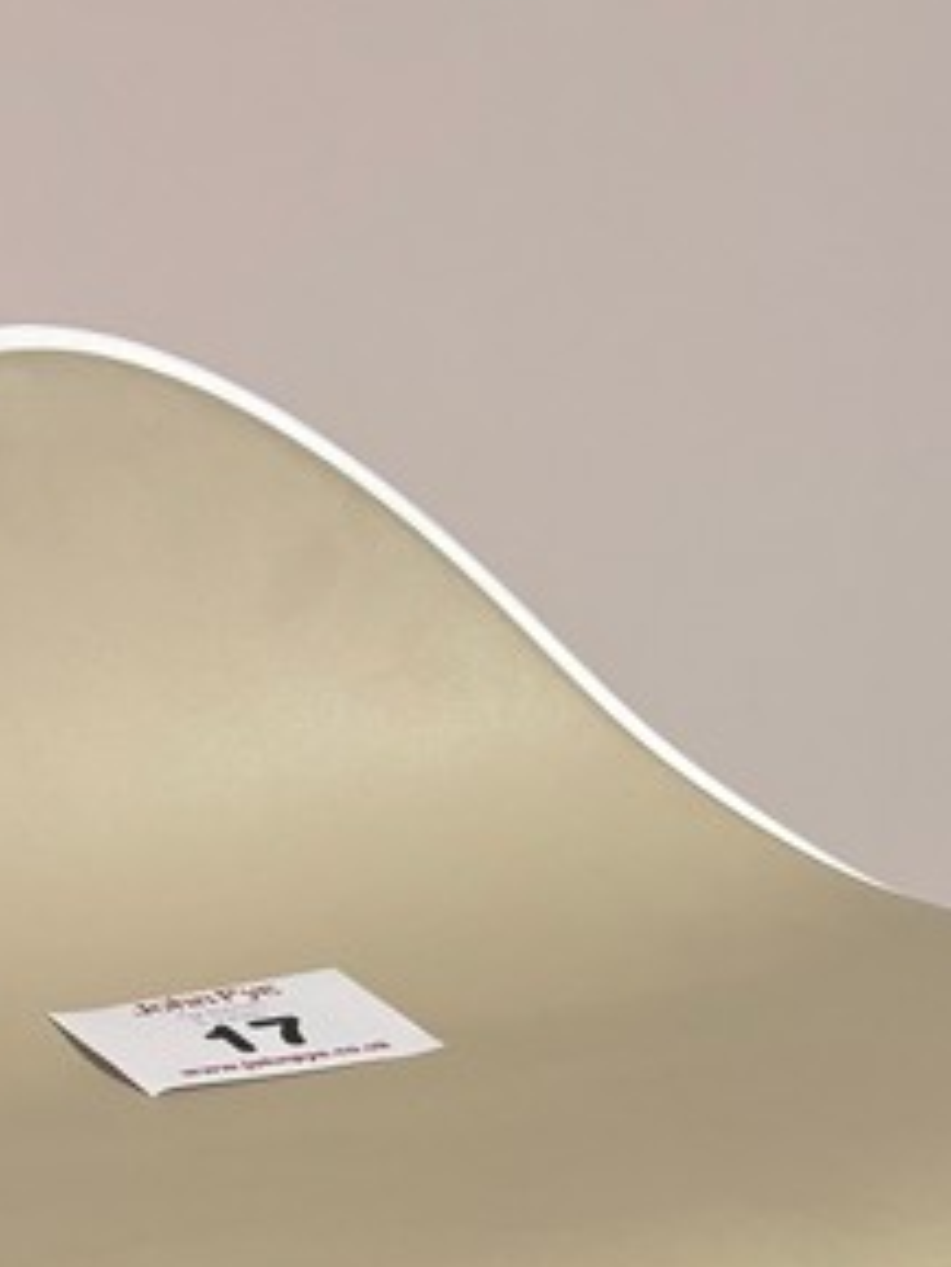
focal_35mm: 90
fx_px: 3294
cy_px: 1762
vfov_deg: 19.6
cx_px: 508
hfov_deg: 16.4
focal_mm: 5.96
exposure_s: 1/100
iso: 100
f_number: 1.6
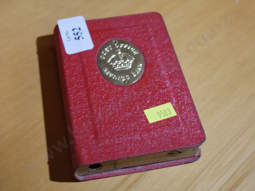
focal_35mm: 58
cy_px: 96
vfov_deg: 25.3
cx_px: 128
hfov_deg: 33.2
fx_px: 427
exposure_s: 1/60
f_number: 5.4
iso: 1250
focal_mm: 29
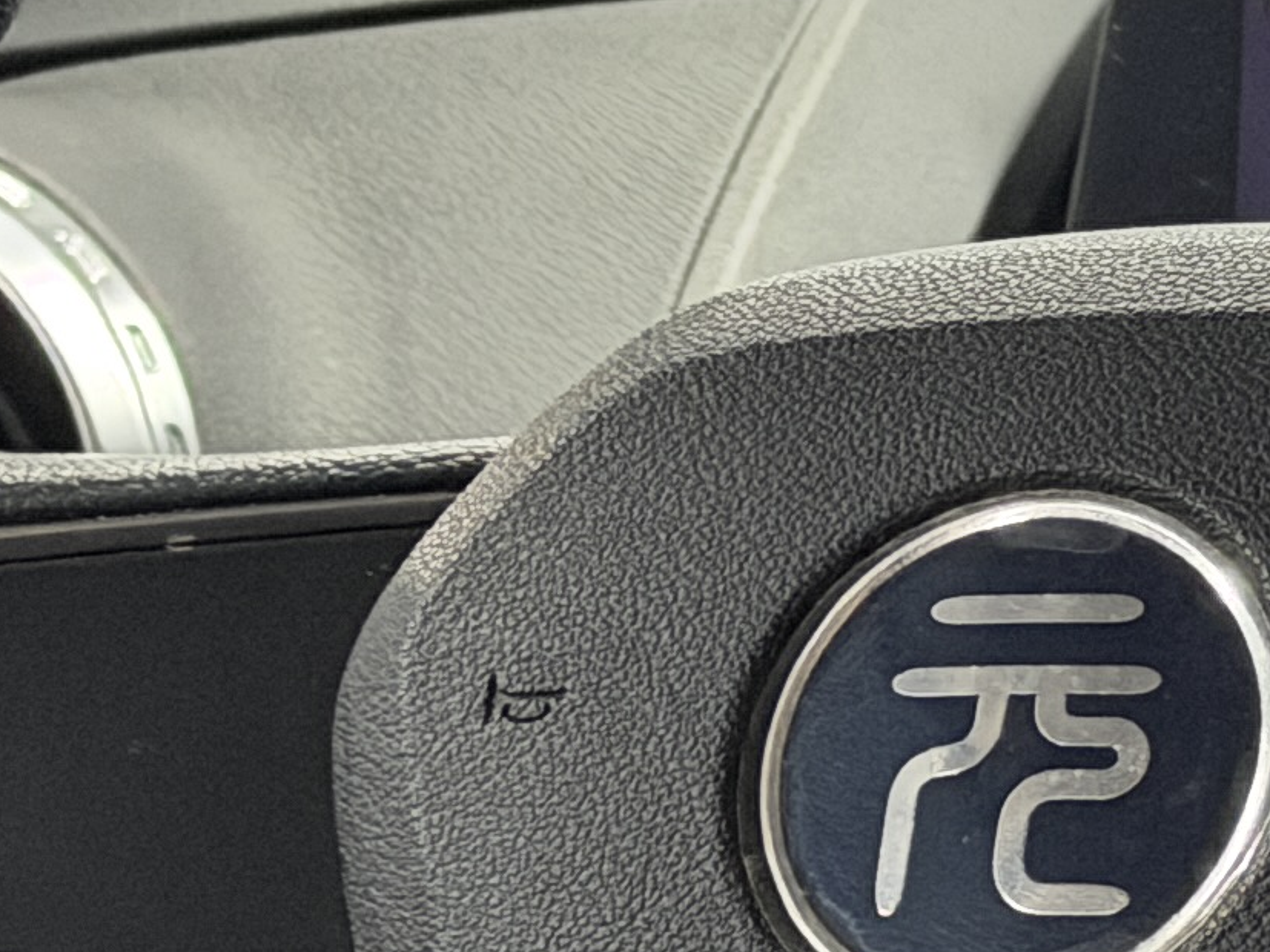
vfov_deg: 6.3
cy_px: 883
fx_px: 8584
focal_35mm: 234
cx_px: 951
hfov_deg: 8.5
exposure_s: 1/25
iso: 500
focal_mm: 6.76
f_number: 1.78
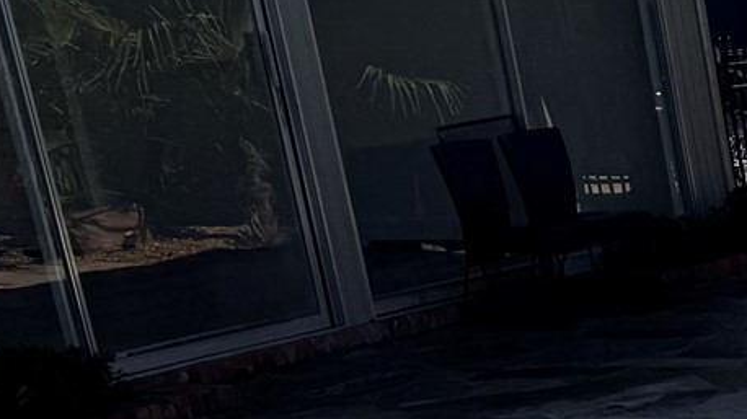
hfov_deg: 14.2
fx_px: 2316
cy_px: 801
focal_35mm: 117
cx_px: 1647
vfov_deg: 9.7
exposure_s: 1/5348
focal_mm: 6.76
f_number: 1.78
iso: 80
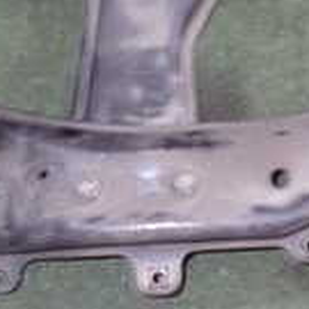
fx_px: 990
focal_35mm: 98
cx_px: 220
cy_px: -18
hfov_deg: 17.7
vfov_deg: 17.2
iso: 320
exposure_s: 1/30
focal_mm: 4.5
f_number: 2
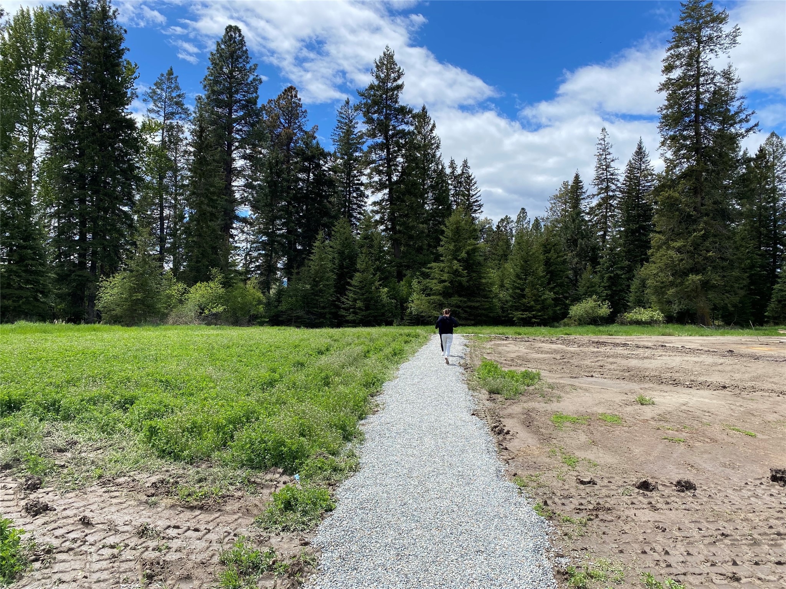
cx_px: 393
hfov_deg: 67.3
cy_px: 294
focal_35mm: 26
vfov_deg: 53.1
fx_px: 590
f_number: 1.8
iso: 32
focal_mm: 4.25
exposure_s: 1/2688
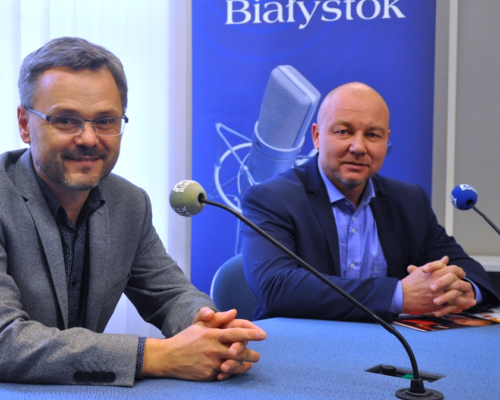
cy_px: 201
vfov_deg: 31.5
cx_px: 209
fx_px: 710
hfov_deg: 38.7
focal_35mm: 48
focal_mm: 28
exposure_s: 1/45
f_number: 4
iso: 800
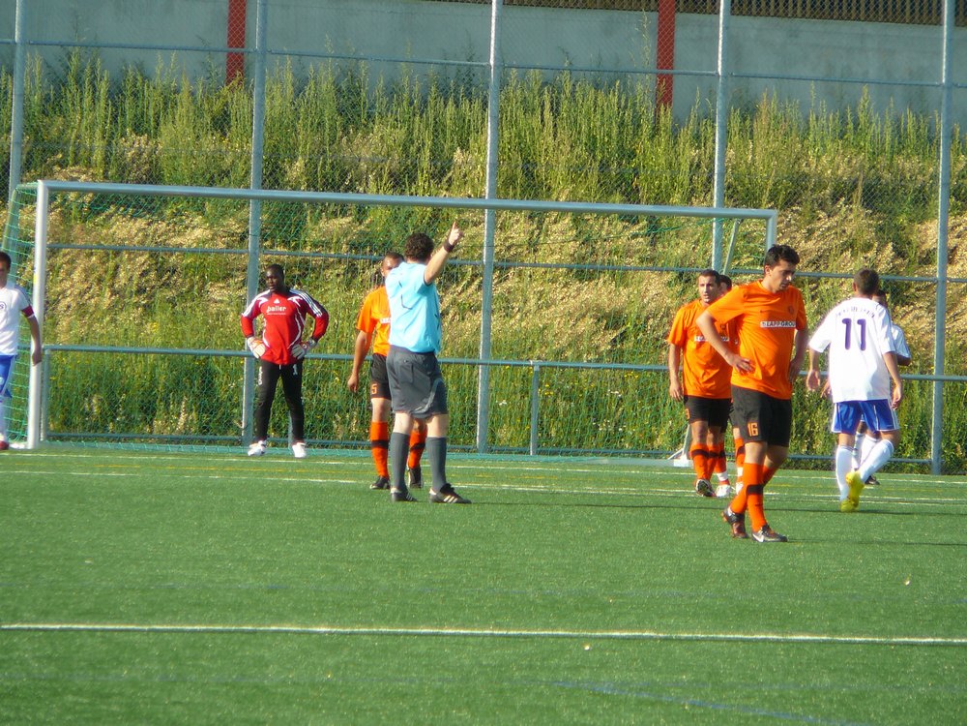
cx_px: 484
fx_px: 9777
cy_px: 363
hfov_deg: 5.7
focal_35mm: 350
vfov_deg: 4.2
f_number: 4.2
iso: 80
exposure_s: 1/320
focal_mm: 52
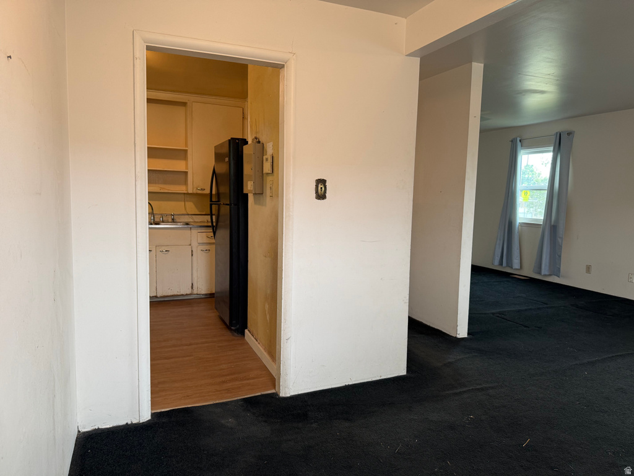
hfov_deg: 71.6
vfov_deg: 56.8
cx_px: 317
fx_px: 440
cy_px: 238
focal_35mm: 24
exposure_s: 1/60
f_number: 1.78
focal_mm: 6.76
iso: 125
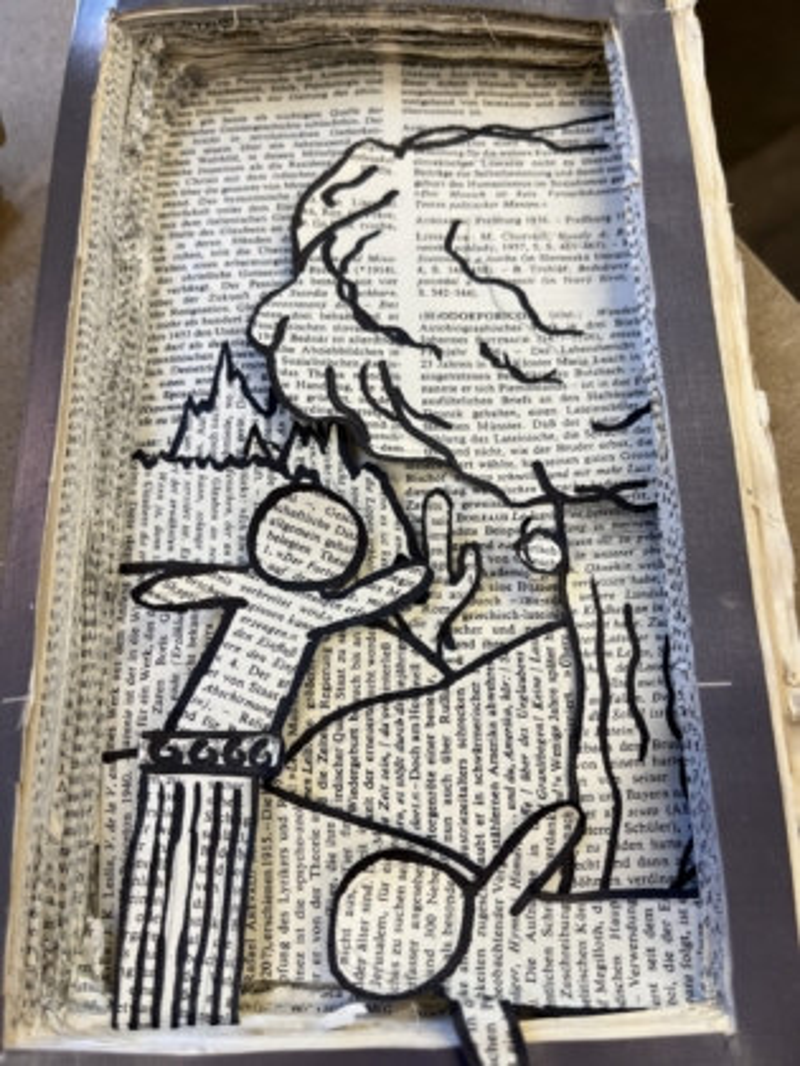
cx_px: 400
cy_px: 533
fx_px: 801
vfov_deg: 67.3
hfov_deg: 53.1
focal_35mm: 26
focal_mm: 5.1
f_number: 1.6
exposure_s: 1/100
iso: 100
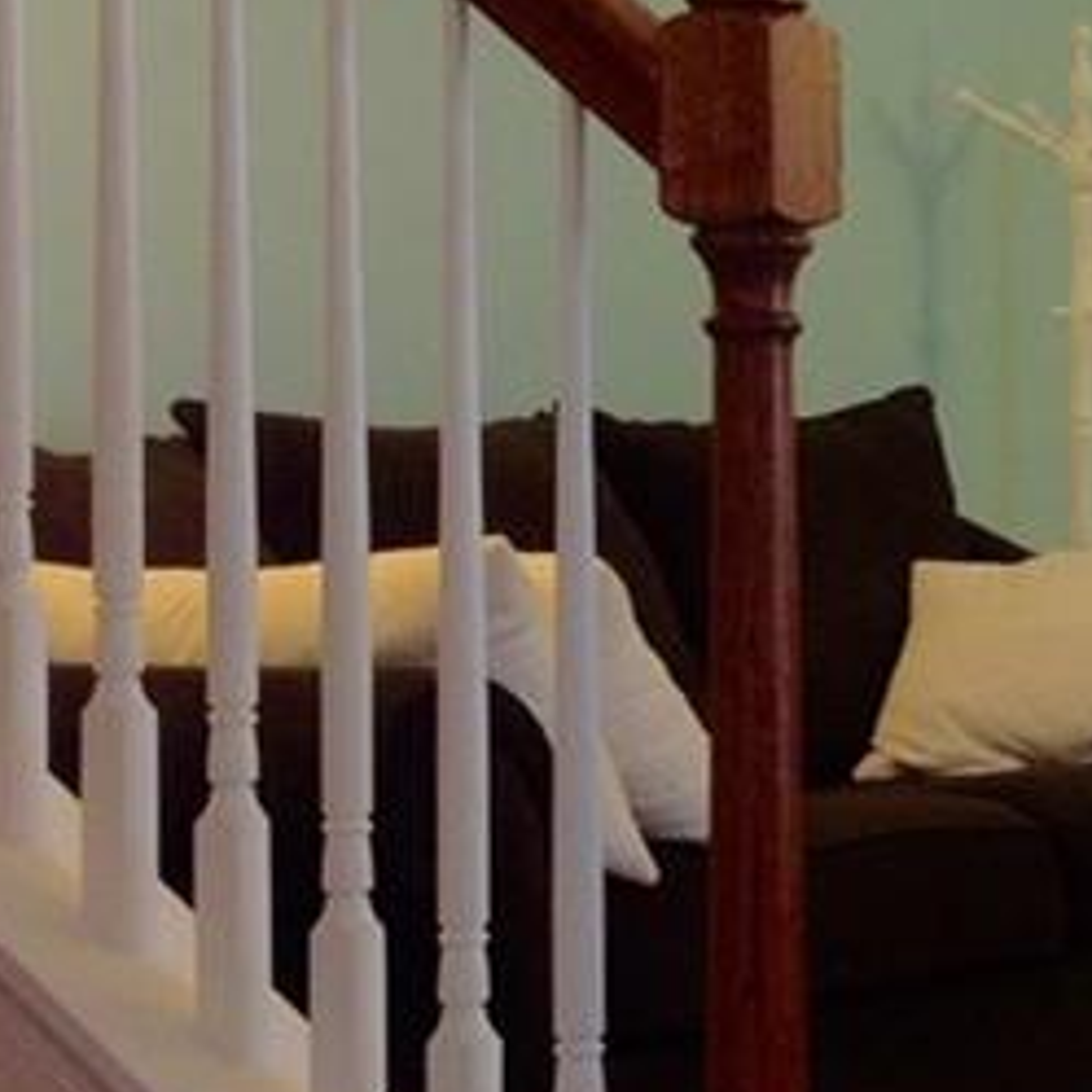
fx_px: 4533
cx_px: 1982
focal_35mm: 127
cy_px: 579
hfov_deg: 12.5
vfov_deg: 13.7
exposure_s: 1/15
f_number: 2.4
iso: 80
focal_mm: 4.28
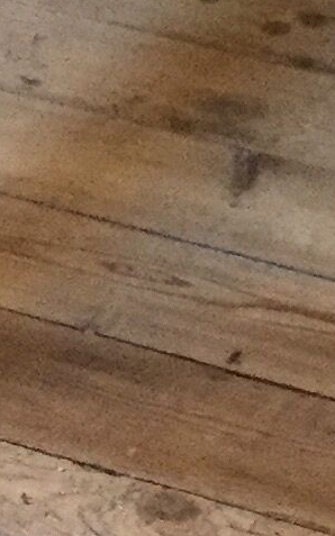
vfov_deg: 9.2
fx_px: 3288
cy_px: -164
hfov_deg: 5.7
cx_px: 699
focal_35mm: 225
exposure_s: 1/25
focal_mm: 3.3
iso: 200
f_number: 2.4
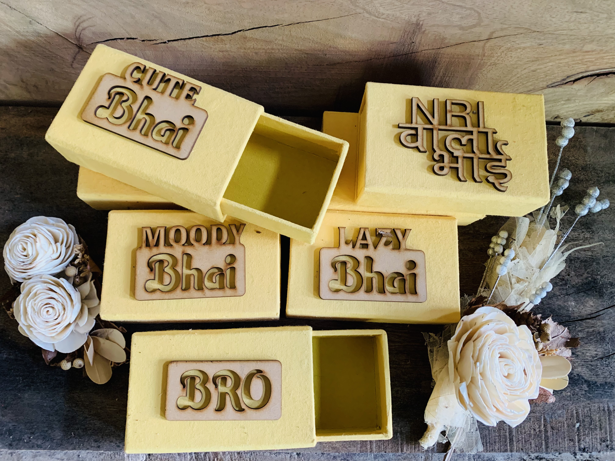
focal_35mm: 26
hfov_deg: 67.3
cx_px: 308
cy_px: 230
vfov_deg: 53.1
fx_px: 462
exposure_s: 1/51
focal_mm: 4.25
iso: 400
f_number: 1.8
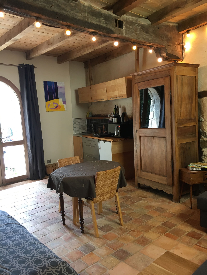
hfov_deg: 48.2
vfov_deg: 61.7
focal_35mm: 29
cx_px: 104
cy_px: 138
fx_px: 231
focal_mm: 4.15
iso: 100
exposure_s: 1/33
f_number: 2.2
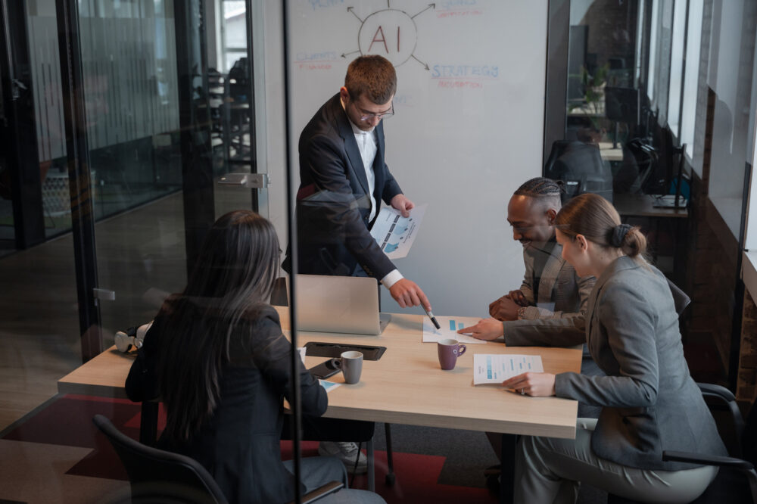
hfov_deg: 43.6
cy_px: 252
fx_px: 946
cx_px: 378
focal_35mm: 45
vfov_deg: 29.8
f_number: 3.2
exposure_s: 1/320
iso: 800
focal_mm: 45
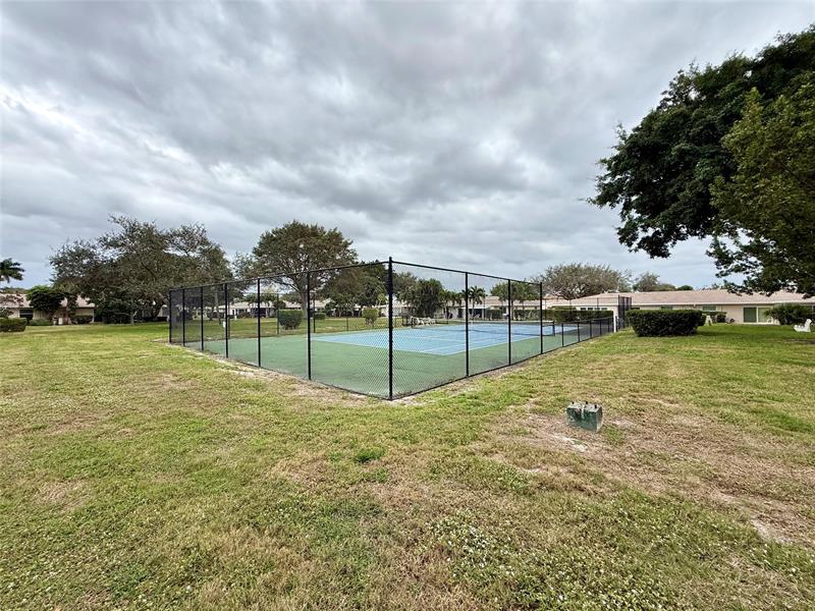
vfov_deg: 85.7
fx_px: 330
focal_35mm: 14
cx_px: 408
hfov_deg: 102.1
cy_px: 306
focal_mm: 2.22
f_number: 2.2
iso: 50
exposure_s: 1/985
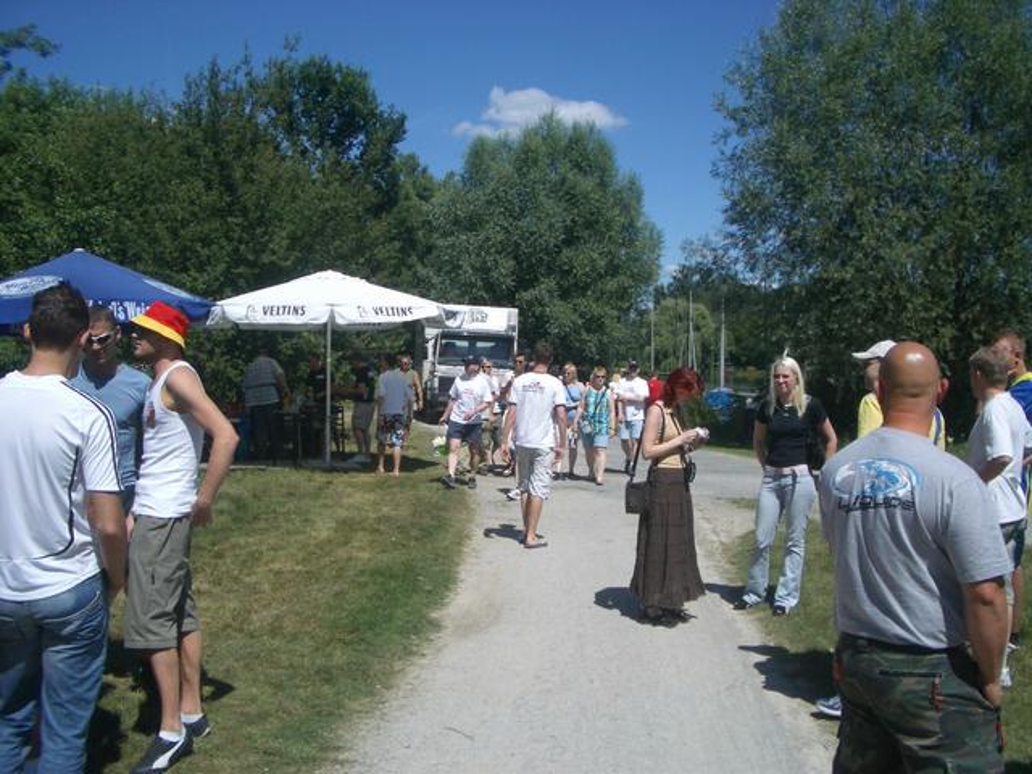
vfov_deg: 40.7
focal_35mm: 35
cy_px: 387
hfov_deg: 52.6
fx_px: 1043
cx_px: 516
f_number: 4.3
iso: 50
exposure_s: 1/800
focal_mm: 5.8
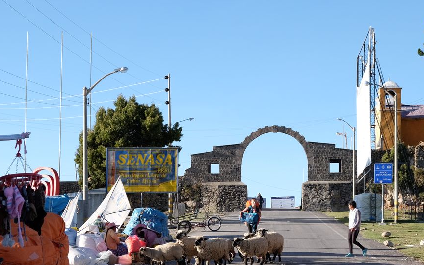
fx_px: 1121
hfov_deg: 21.4
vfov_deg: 13.4
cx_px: 207
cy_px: 224
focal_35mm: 97
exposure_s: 1/340
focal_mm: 37.4
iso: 200
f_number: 5.6
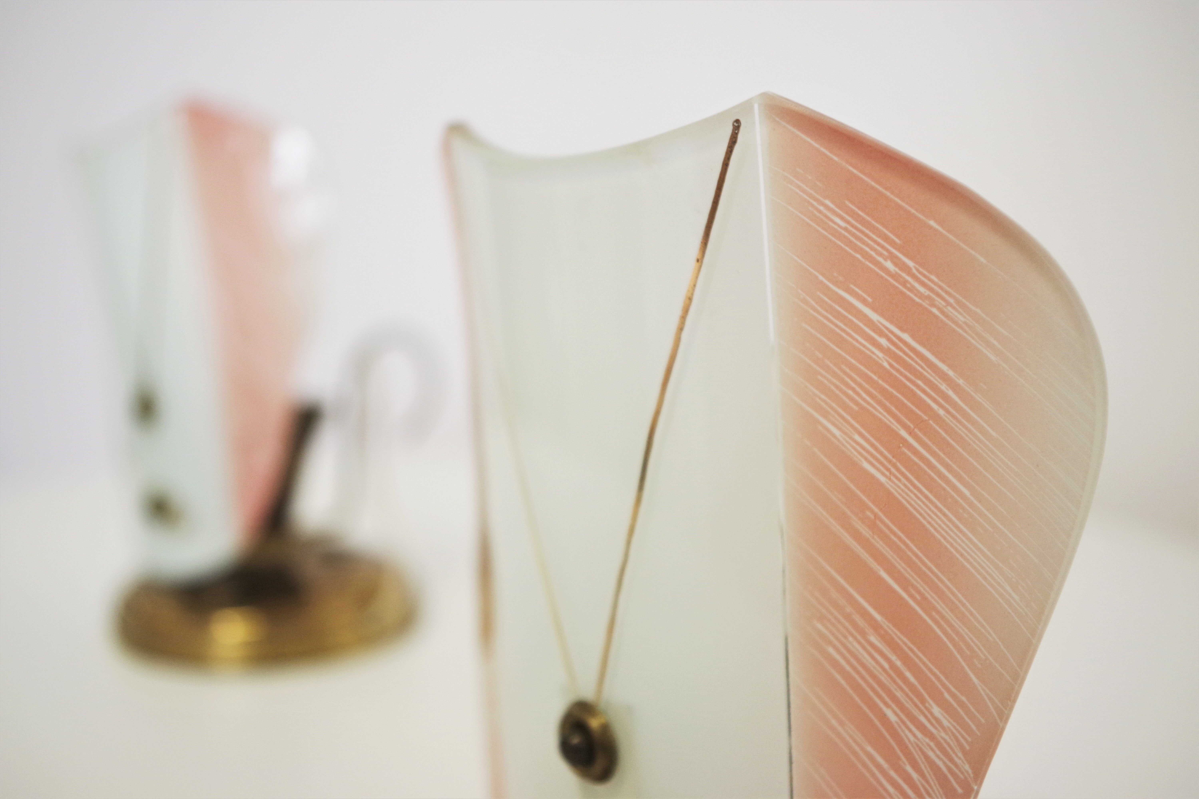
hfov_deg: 42.7
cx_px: 600
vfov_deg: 29.2
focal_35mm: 46
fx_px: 1532
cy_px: 400
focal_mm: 30.63
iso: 400
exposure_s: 1/60
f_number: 4
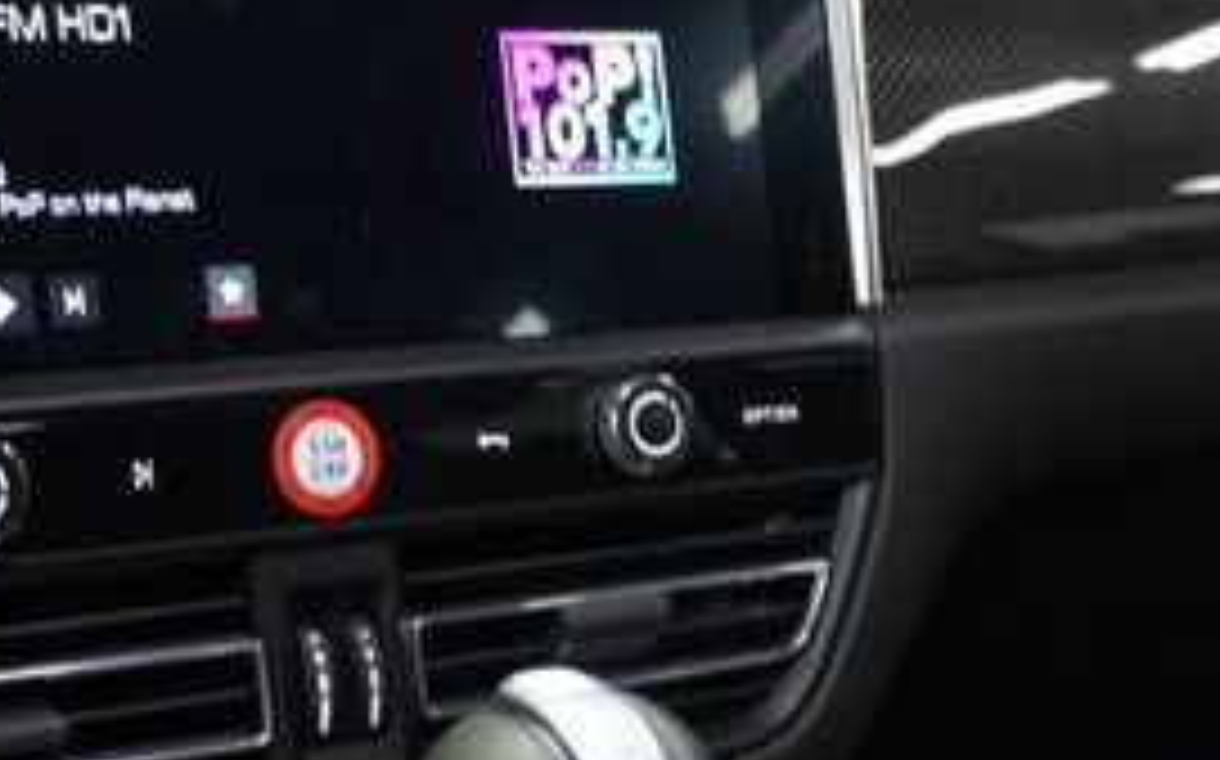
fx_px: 2160
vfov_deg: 19.7
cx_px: 801
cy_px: 625
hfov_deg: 31.3
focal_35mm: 65
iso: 1600
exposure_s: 1/20
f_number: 3.5
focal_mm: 18
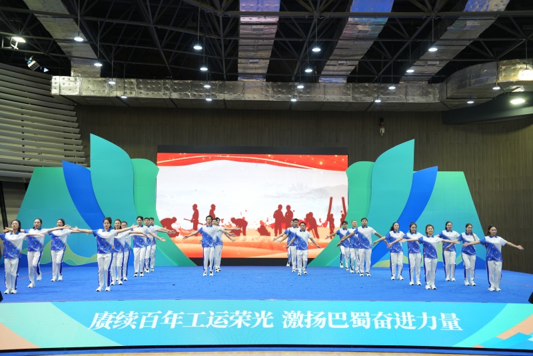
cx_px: 266
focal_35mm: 45
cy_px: 178
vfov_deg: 29.9
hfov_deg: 43.6
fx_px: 666
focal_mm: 45
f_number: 3.5
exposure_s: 1/100
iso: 500
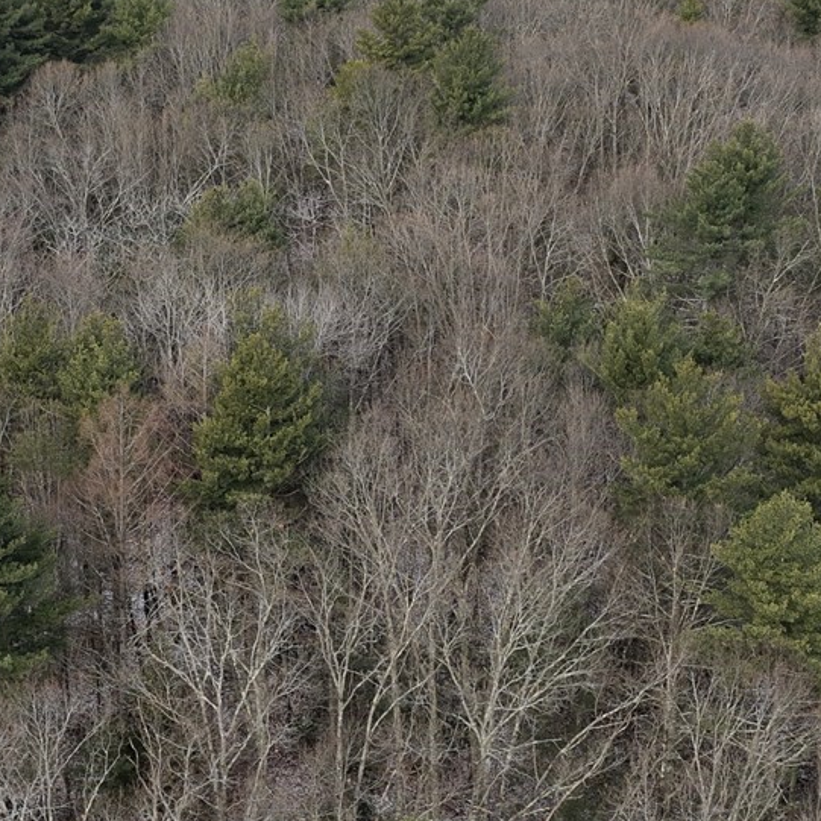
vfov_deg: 19.2
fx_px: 2415
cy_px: 268
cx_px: 445
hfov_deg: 19.3
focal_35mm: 90
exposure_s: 1/1000
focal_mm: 14.45
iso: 250
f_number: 2.8
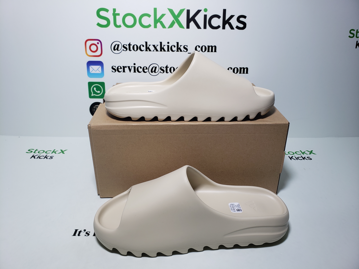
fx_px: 270
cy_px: 134
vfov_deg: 53.1
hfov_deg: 67.3
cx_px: 180
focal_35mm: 26
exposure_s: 1/196
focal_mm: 4.3
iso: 50
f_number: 2.4
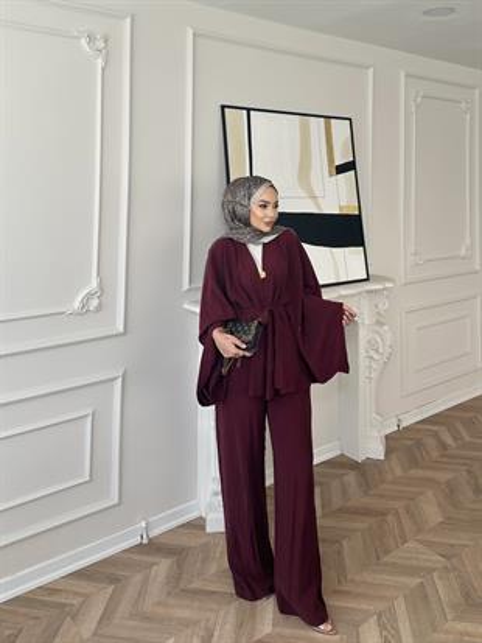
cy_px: 322
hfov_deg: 56.8
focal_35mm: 24
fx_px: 445
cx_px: 241
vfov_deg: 71.6
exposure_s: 1/146
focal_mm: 6.86
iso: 64
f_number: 1.78
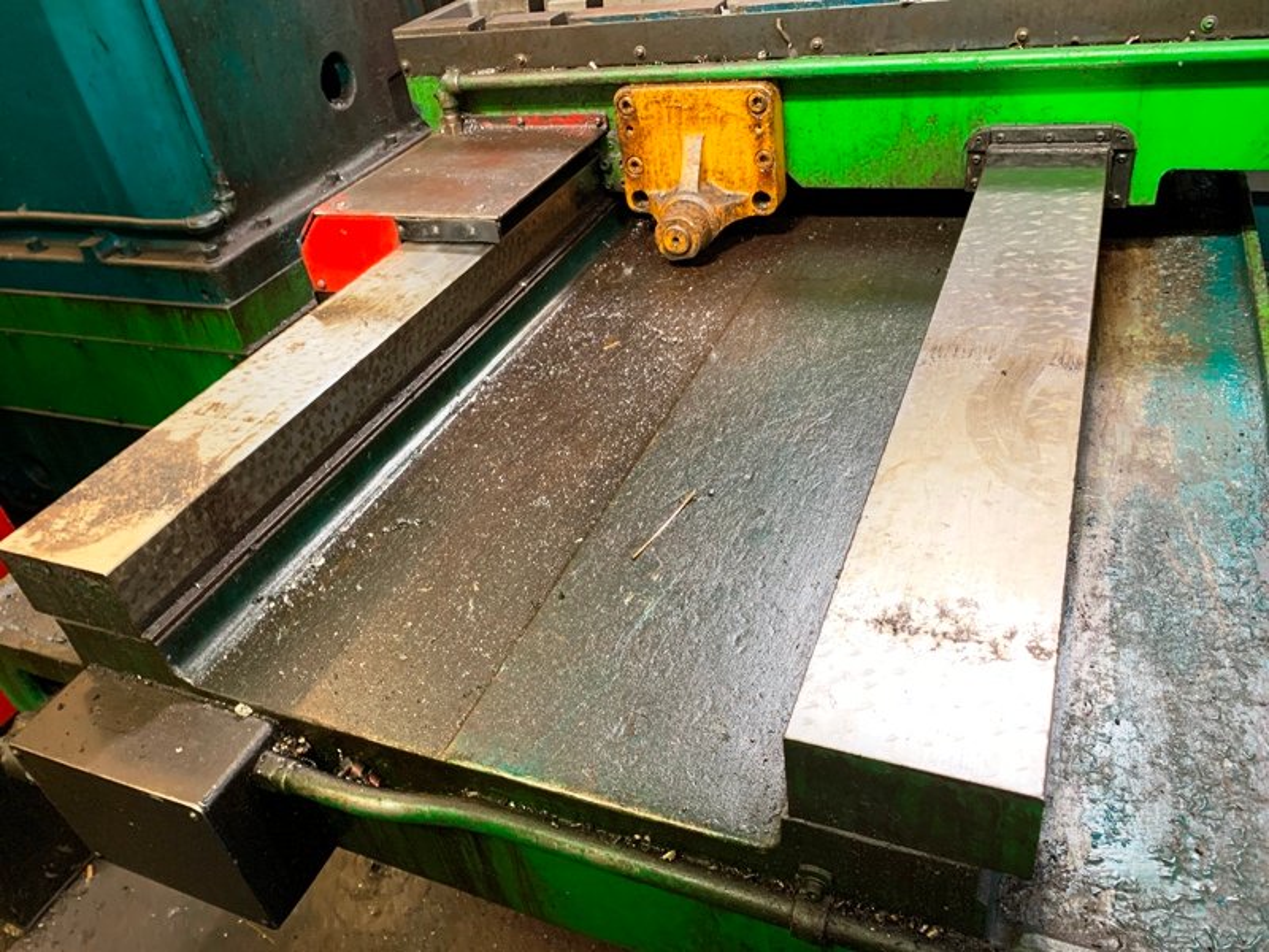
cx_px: 634
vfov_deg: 53.1
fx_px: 953
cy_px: 476
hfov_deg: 67.3
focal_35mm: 26
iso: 250
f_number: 1.8
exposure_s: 1/40
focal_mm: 4.25
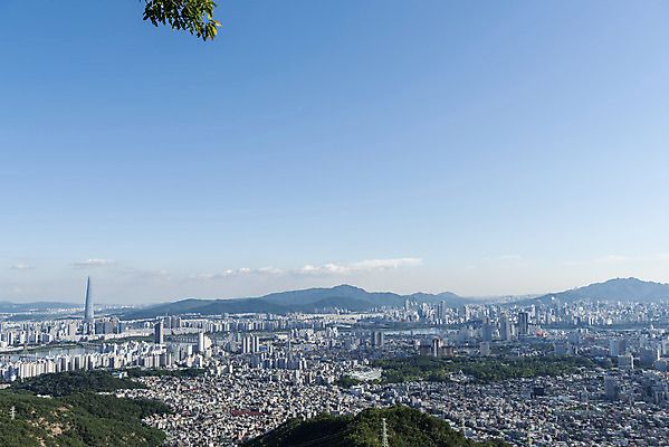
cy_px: 224
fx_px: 651
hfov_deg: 54.4
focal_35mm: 35
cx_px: 334
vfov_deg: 37.9
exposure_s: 1/800
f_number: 8
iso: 250
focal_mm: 35
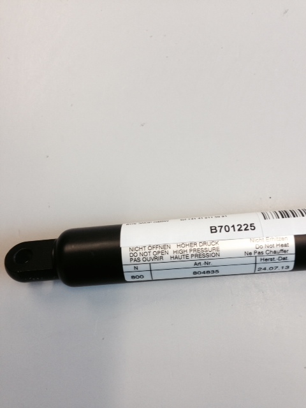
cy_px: 204
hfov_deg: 42.9
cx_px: 153
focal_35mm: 33
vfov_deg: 55.4
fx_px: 389
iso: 64
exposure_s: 1/20
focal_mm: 4.12
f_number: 2.4
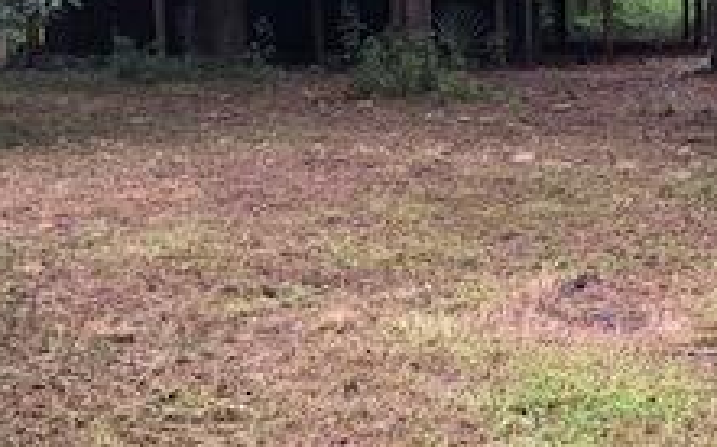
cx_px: 457
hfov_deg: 24.0
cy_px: 62
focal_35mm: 86
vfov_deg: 15.0
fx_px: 1680
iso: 32
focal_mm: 3.99
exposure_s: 1/90
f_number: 1.8
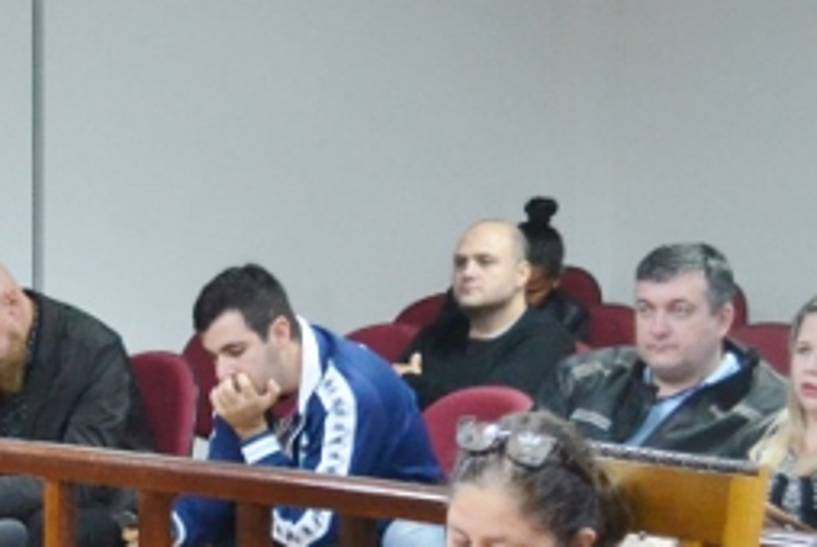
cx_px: -505
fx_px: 3294
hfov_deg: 13.1
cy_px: 645
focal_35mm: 145
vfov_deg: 9.4
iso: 1600
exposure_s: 1/50
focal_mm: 24
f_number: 4
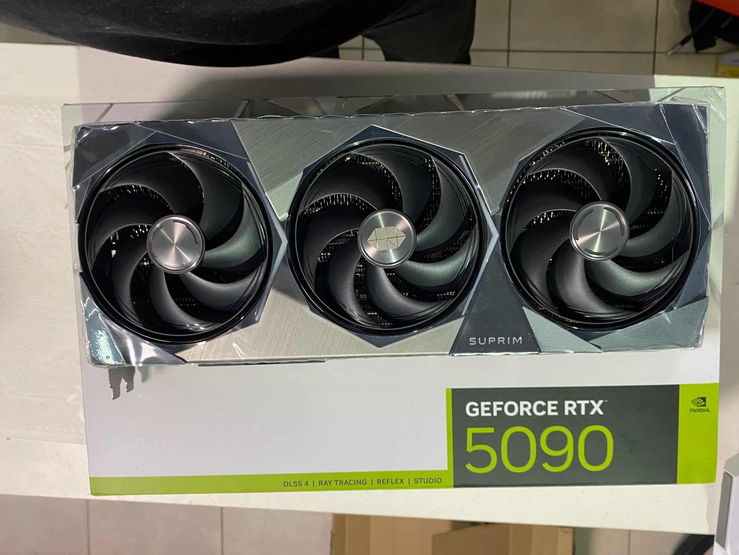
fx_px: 598
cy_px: 296
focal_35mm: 28
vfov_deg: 49.7
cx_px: 382
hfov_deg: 63.4
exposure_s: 1/60
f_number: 1.8
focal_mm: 4.25
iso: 160
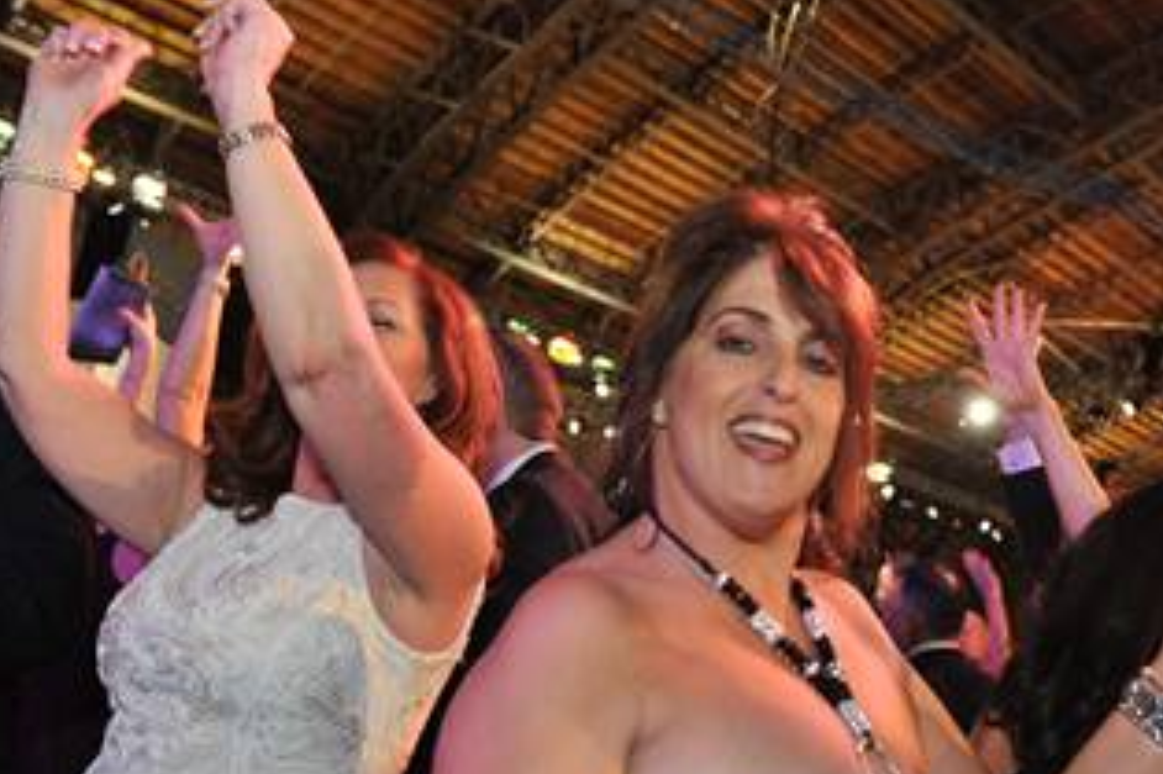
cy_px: 485
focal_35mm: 42
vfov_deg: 31.7
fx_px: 1356
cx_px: 763
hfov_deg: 45.8
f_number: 3.5
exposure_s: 1/100
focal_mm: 24
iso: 1250
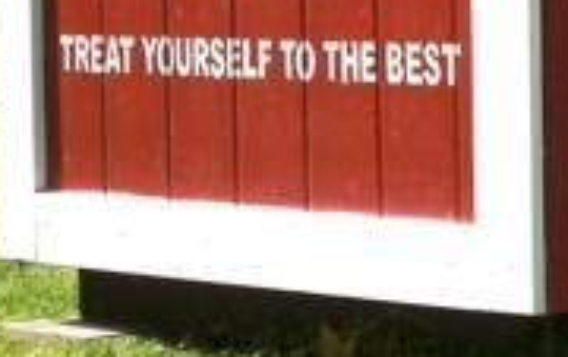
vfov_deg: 6.3
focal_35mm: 207
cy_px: -205
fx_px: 3208
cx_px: 565
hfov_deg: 10.0
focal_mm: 7.8
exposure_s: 1/500
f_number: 5.3
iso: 125
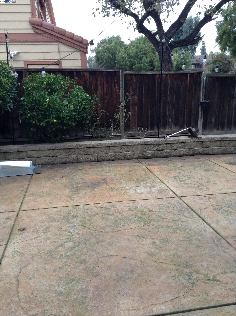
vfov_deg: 55.4
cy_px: 158
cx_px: 118
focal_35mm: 33
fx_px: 301
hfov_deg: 42.8
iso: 25
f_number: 2.4
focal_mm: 3.3
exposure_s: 1/161
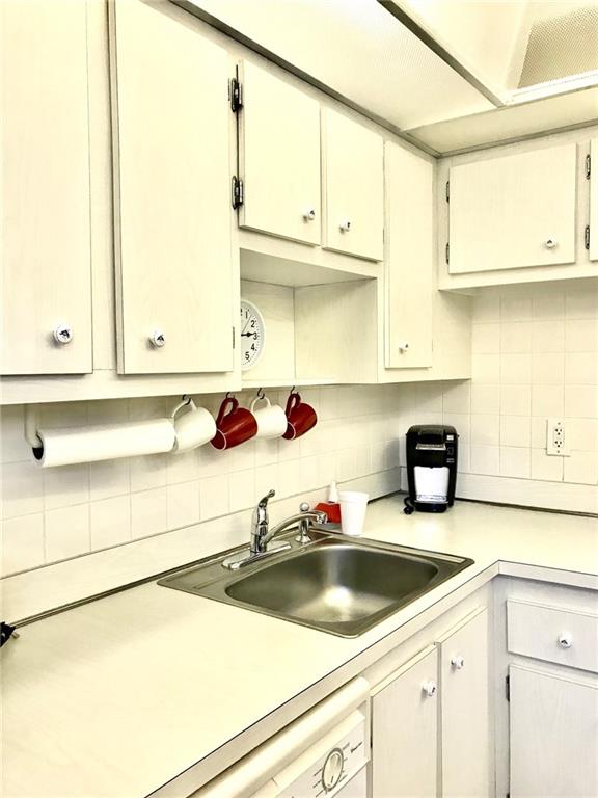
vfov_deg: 63.4
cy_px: 399
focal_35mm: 28
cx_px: 299
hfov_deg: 49.7
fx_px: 645
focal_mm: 3.99
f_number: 1.8
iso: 25
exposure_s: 1/30
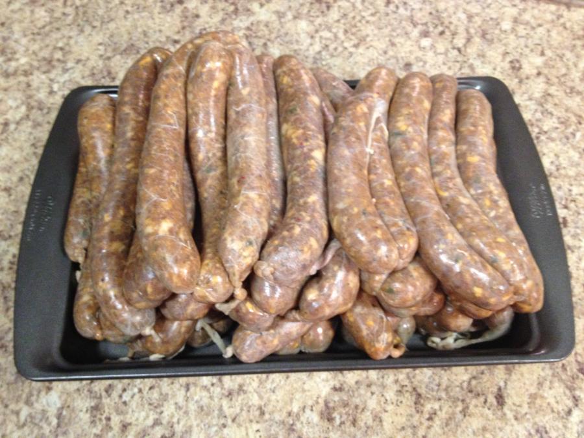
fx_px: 590
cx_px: 292
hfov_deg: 52.6
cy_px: 219
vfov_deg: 40.7
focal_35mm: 35
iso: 320
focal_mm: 4.28
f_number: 2.4
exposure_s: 1/20
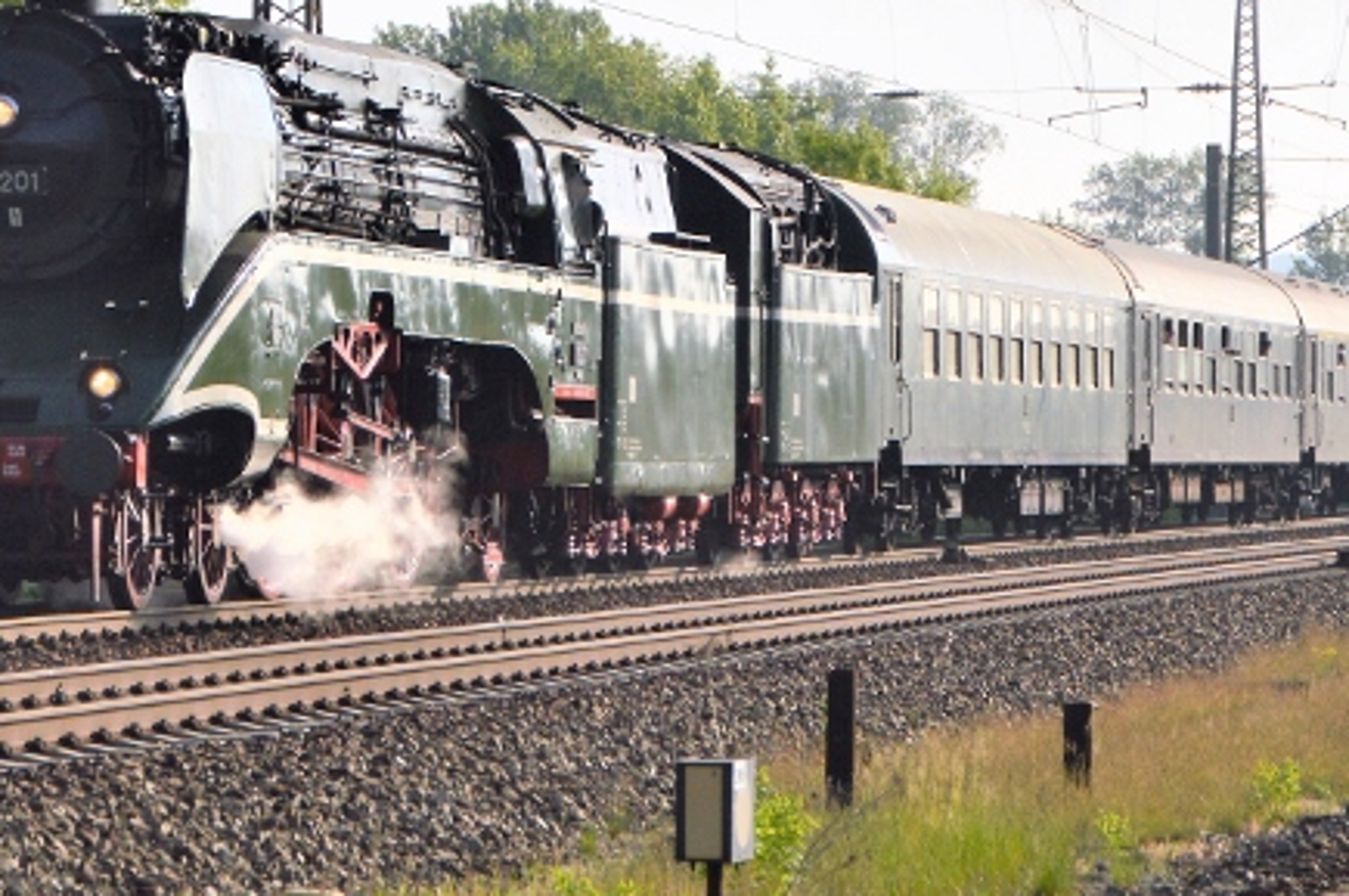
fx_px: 8197
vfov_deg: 6.3
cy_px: 377
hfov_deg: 9.4
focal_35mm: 219
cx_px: 580
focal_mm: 62
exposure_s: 1/2000
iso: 320
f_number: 7.1
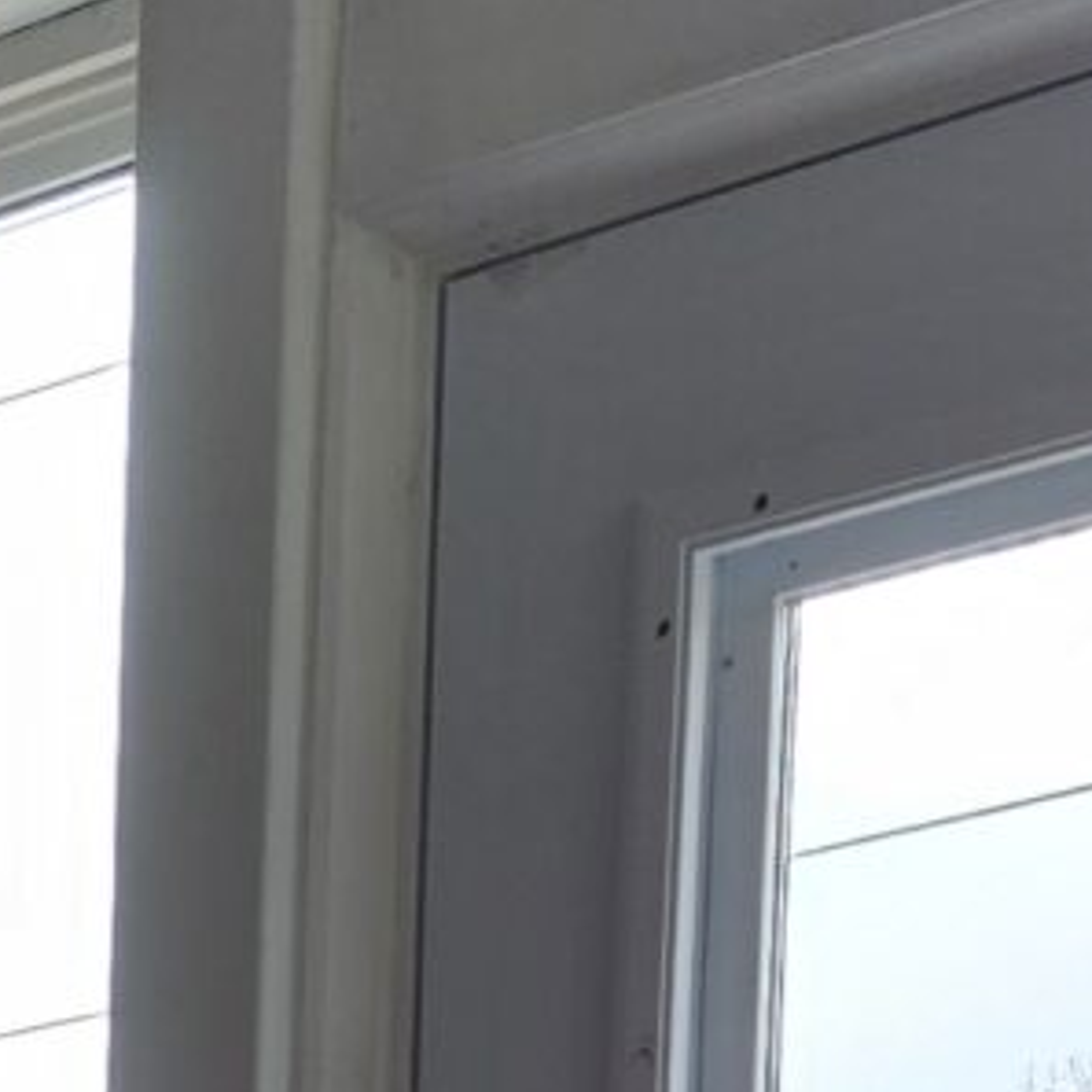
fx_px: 6246
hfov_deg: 8.5
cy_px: 2989
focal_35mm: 175
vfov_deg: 8.7
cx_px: -2052
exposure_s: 1/120
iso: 40
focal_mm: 5.4
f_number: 1.8
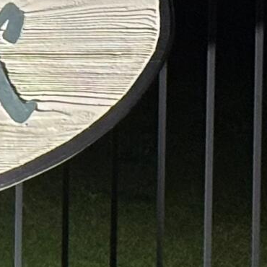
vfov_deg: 4.7
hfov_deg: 4.7
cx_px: -184
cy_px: 228
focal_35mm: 373
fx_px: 3255
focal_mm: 5.96
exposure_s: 1/40
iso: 125
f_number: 1.6
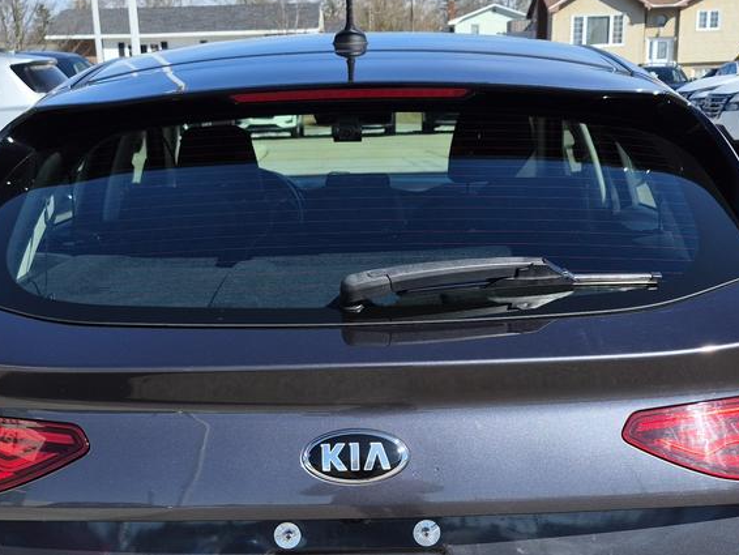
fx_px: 1111
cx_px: 339
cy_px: 481
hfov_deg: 36.8
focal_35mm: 52
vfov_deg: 27.2
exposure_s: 1/1464
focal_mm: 5.4
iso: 25
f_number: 1.8
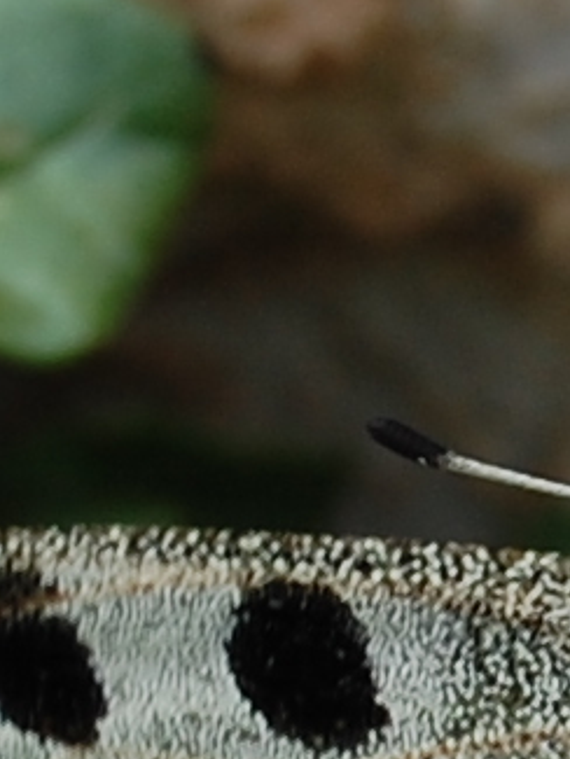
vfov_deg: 2.7
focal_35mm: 732
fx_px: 16070
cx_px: 785
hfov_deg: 2.0
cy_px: 927
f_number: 8
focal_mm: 55
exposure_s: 1/250
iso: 200
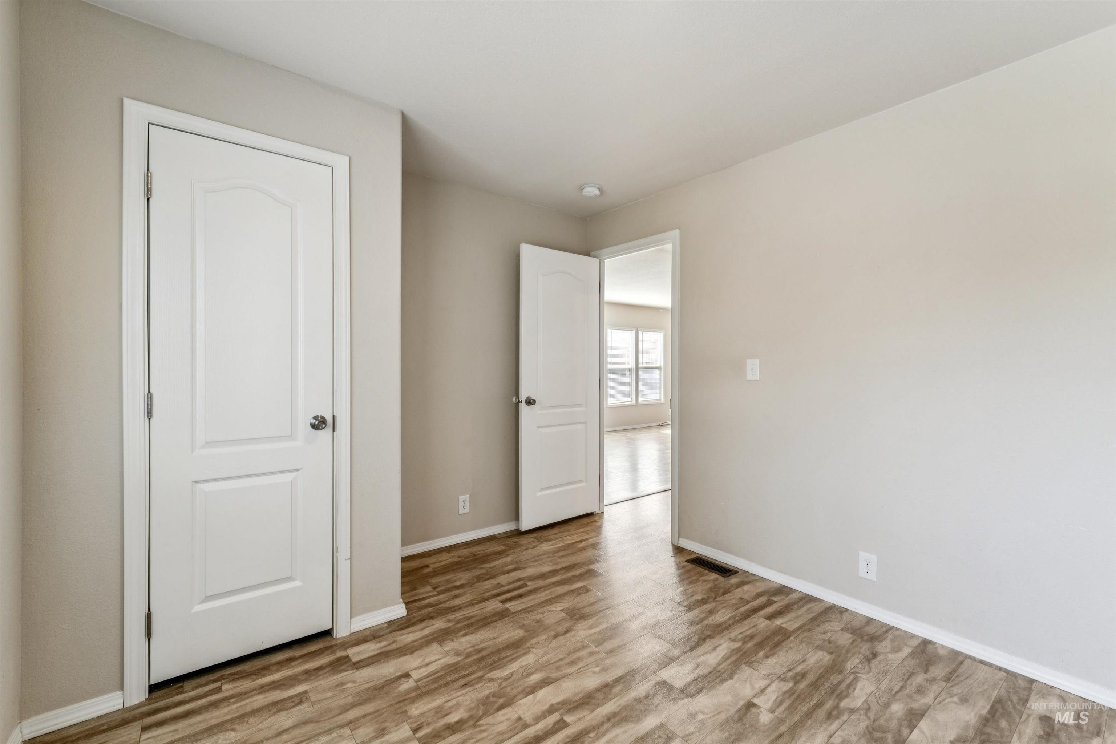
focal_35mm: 15
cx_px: 558
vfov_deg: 75.9
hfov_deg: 98.9
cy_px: 372
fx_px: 477
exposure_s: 1/13
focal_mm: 15.4
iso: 400
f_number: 13
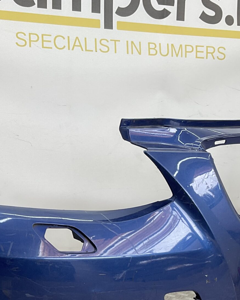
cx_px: 57
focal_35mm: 66
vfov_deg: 27.9
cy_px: 256
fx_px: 586
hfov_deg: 22.9
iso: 20
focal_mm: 3
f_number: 1.8
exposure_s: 1/100
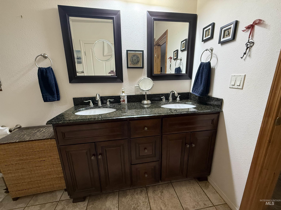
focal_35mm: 14
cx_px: 140
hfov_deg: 102.1
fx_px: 114
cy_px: 105
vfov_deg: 85.7
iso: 400
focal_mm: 2.22
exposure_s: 1/60
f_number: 2.2
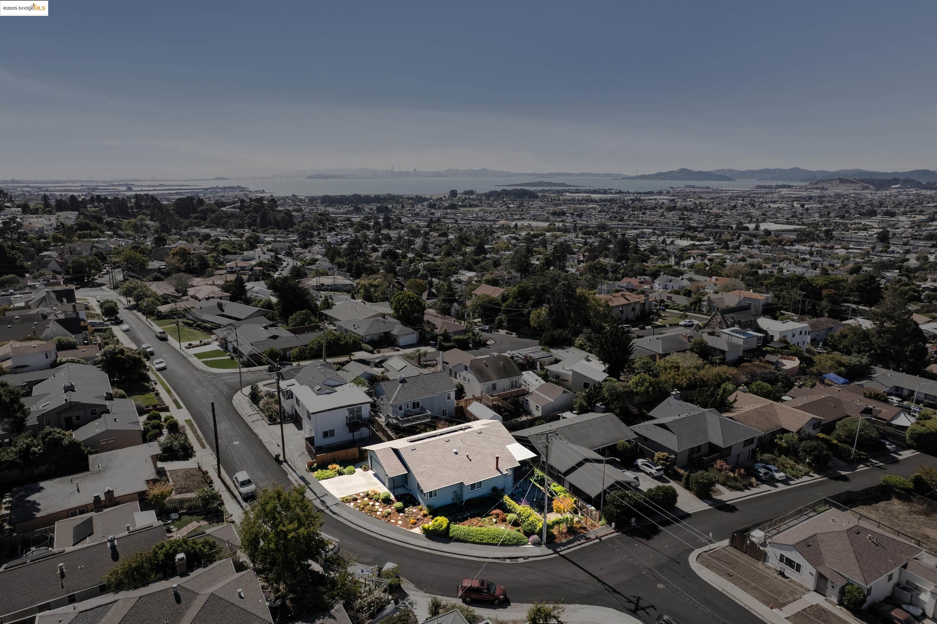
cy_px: 312
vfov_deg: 57.2
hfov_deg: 78.6
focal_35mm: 22
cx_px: 468
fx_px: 572
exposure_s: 1/350
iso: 100
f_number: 2.8
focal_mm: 8.4
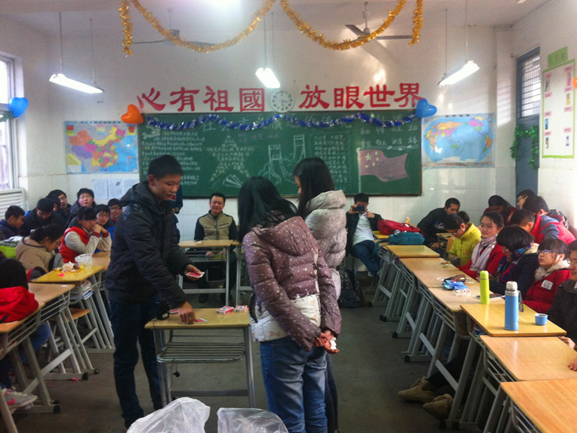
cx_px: 296
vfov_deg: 39.7
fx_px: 600
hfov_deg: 51.3
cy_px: 213
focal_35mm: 36
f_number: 2.8
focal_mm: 3.85
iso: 125
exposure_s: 1/15
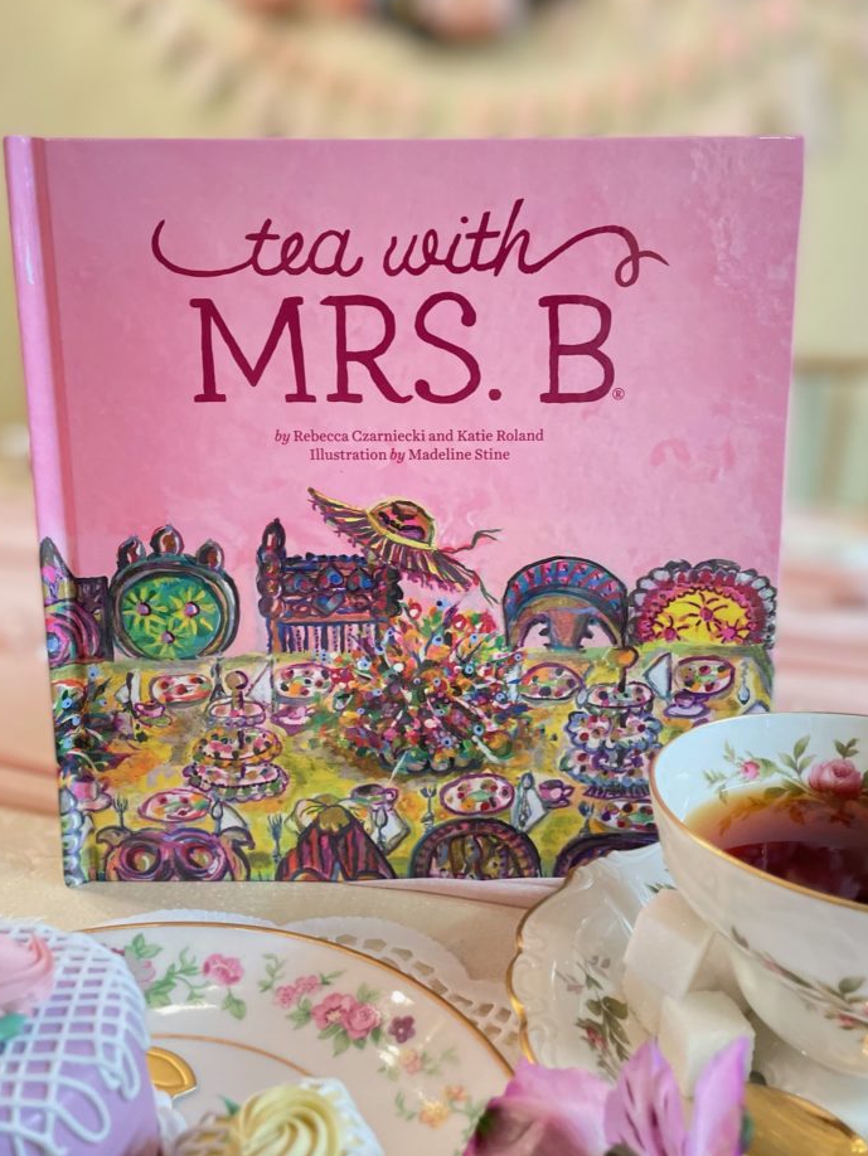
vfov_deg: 61.5
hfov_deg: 48.2
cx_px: 447
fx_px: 969
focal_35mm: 29
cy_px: 526
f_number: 1.6
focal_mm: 4.2
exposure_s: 1/40
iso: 320
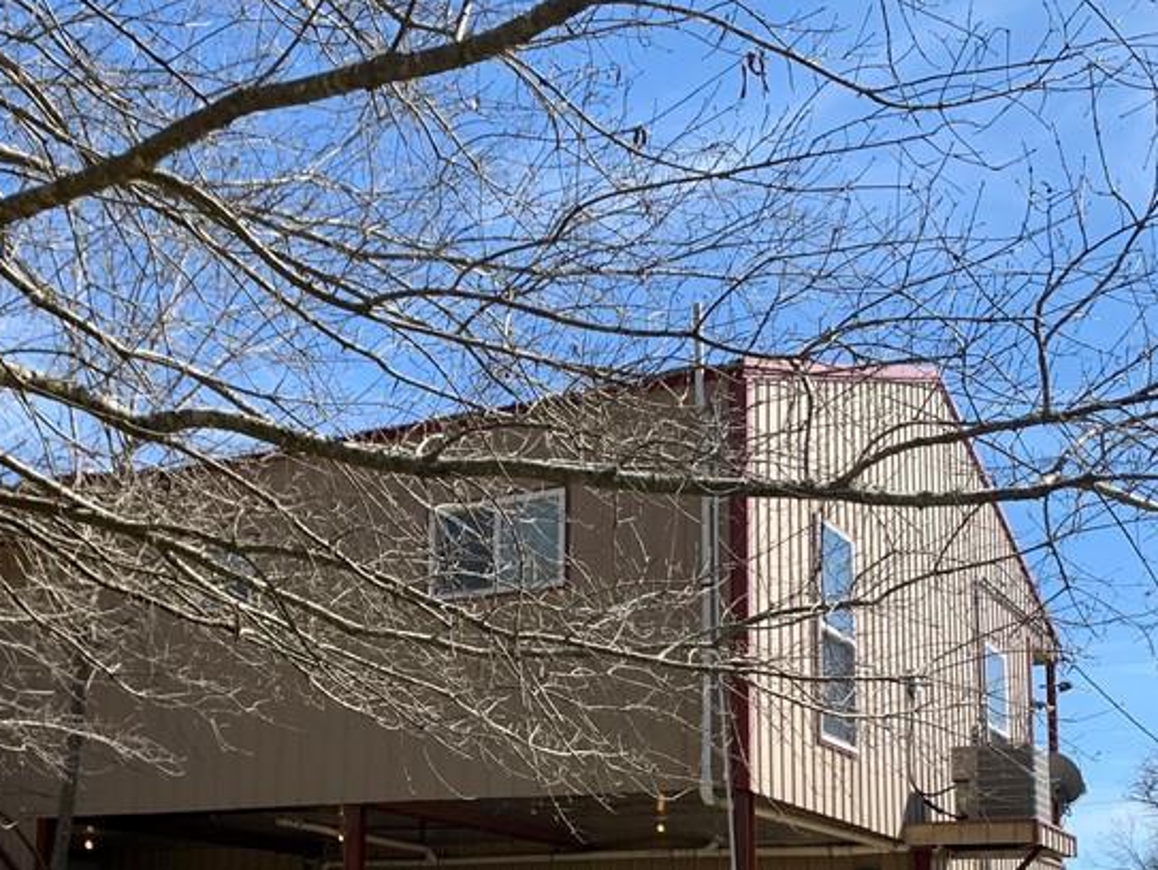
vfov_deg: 29.0
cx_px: 412
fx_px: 1640
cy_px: 712
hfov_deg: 38.6
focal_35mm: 49
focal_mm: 4.25
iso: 25
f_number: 1.8
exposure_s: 1/1490
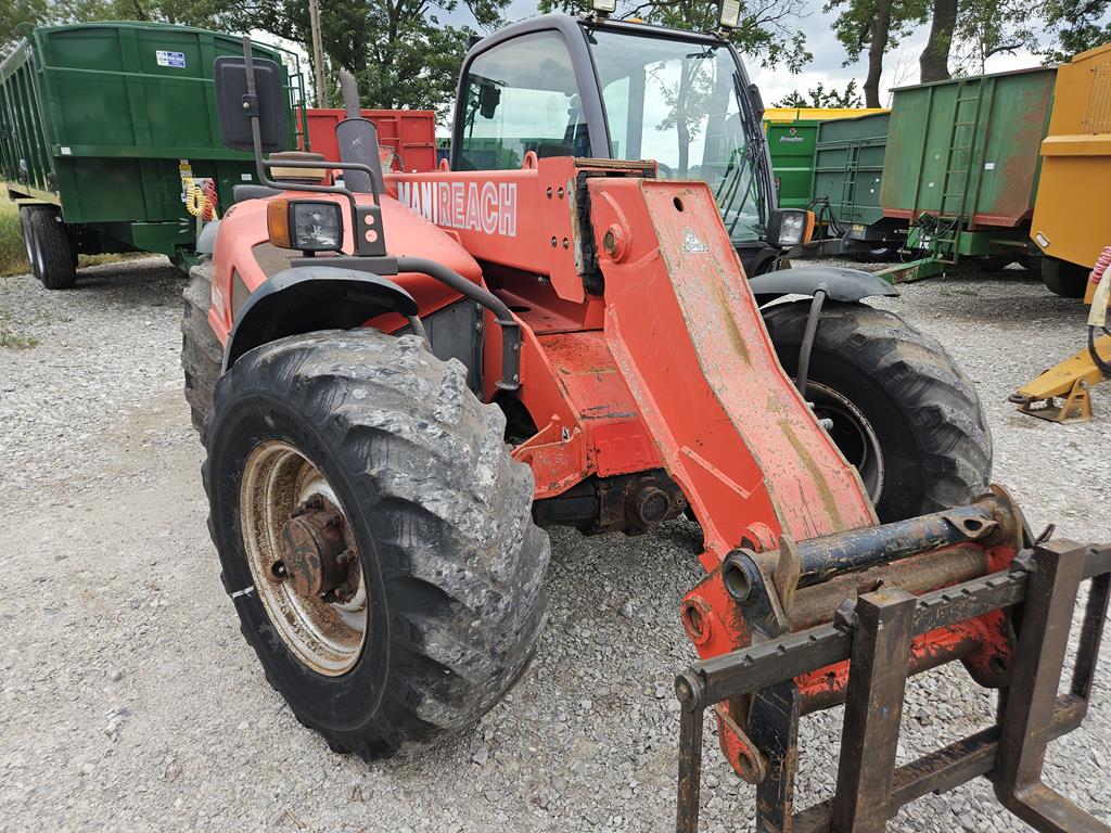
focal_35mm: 23
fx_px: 738
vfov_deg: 58.9
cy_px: 416
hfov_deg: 73.9
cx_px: 556
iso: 25
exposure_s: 1/571
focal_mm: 5.4
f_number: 1.8
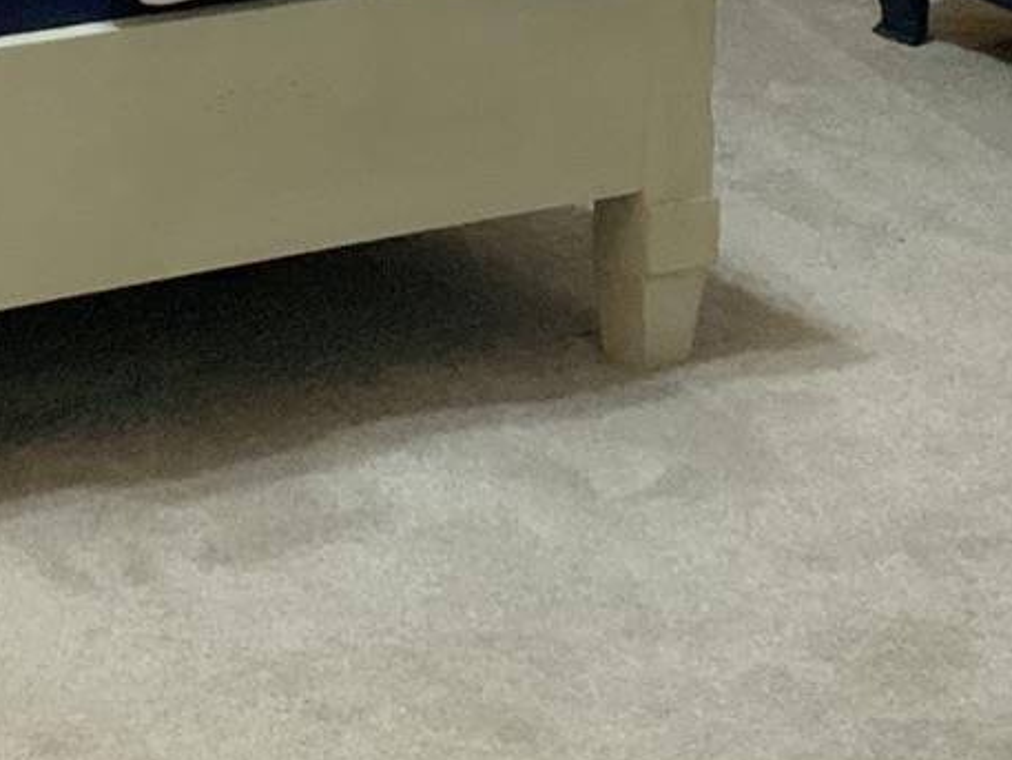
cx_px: 93
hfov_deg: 15.0
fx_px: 3802
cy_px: -700
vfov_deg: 10.6
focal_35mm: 130
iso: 160
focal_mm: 3
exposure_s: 1/60
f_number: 1.8
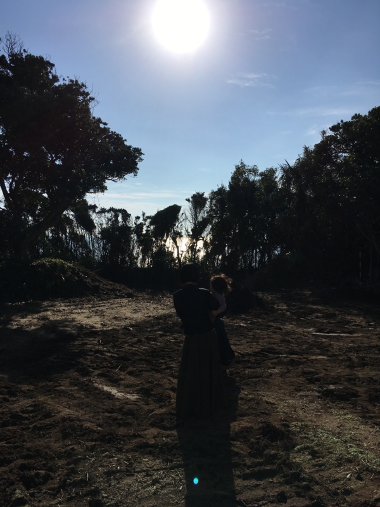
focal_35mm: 29
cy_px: 254
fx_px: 424
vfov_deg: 61.7
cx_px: 190
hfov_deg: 48.2
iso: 25
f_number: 2.2
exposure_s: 1/5495
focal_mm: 4.15
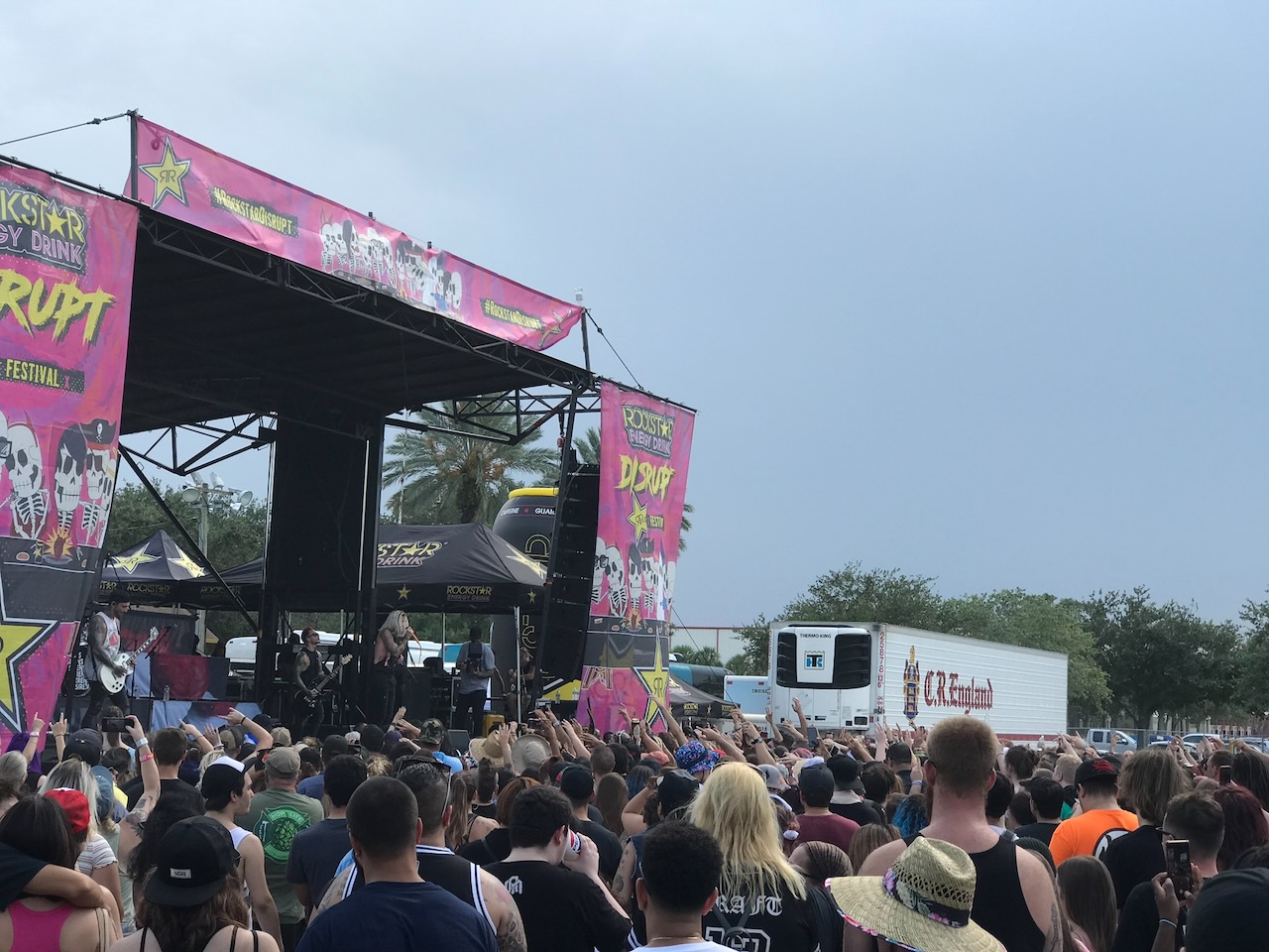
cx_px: 634
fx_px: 2090
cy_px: 476
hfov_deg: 33.8
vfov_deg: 25.7
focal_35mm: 57
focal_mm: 6.6
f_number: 2.8
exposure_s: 1/282
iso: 20
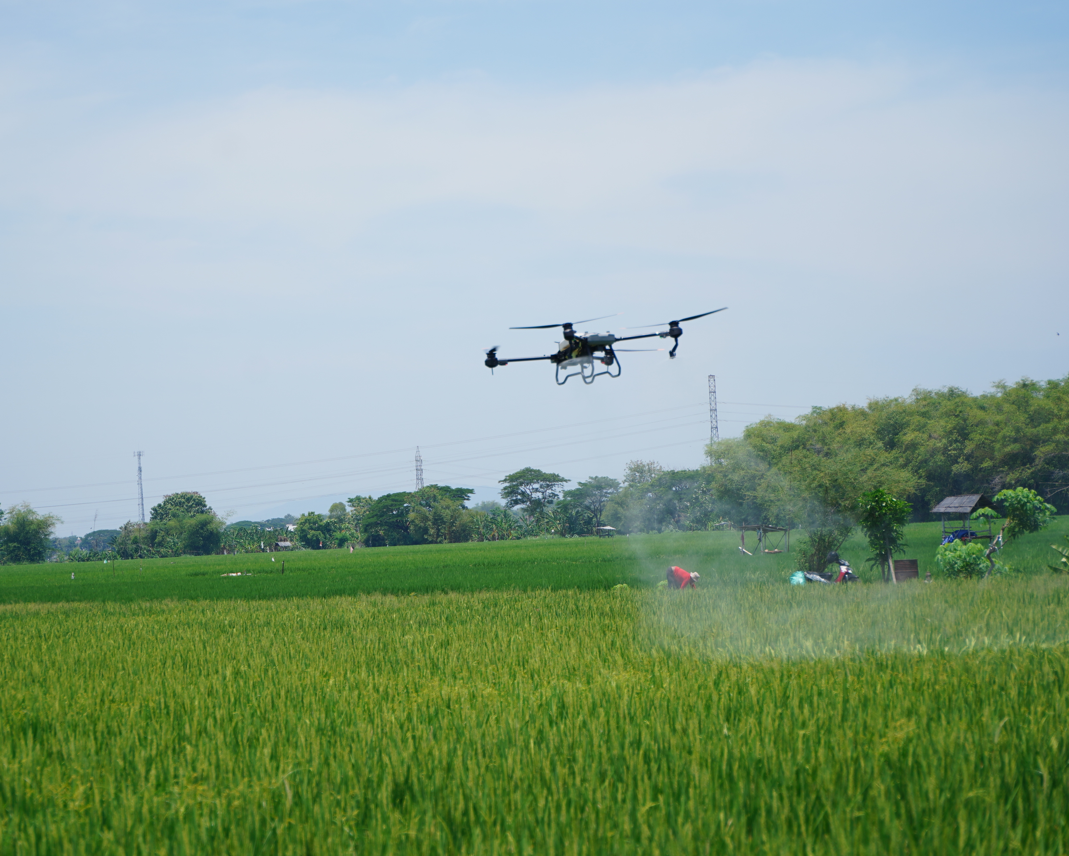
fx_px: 3702
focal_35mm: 117
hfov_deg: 16.4
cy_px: 427
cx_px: 480
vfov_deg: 13.2
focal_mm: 103
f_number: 4
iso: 100
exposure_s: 1/1000
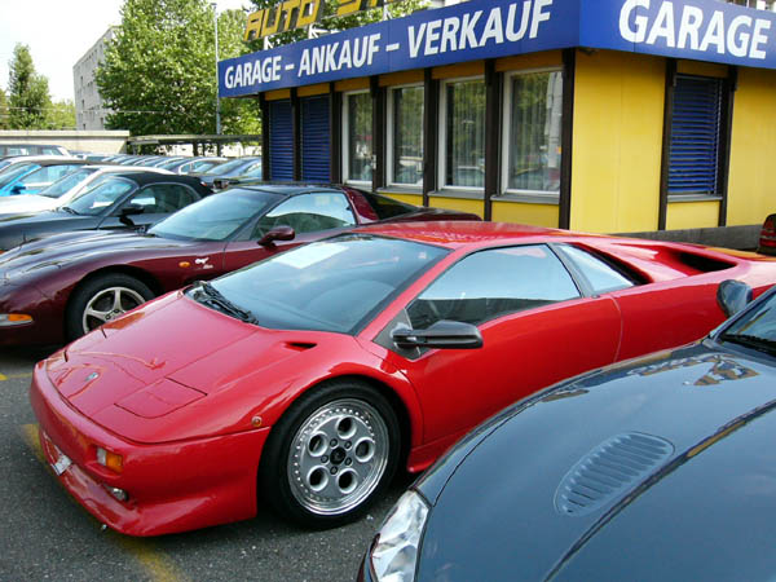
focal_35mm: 35
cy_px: 291
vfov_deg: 40.7
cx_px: 388
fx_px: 785
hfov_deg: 52.6
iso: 200
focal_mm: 5.8
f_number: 2.8
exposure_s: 1/800
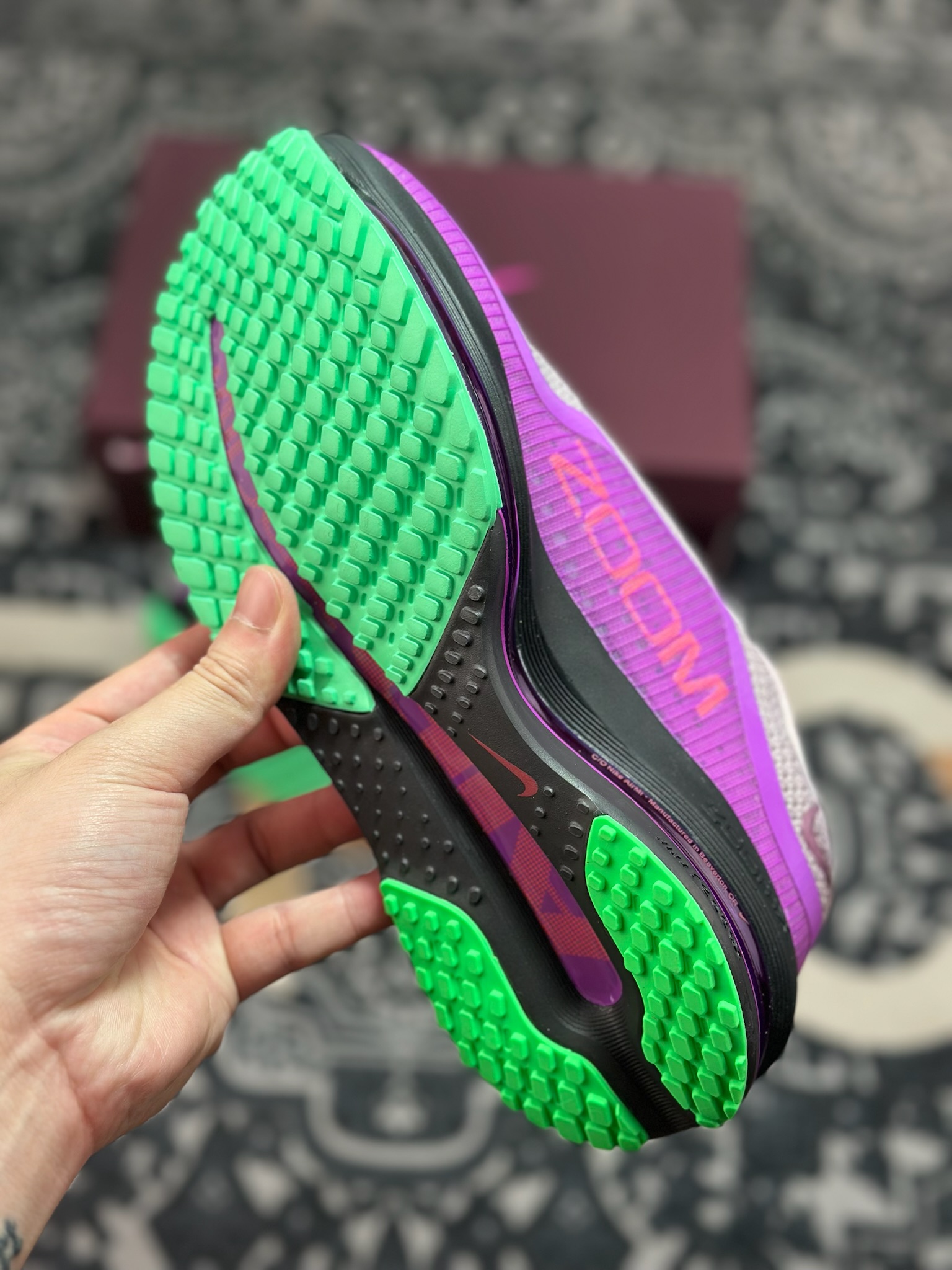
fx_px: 1760
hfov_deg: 30.3
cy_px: 635
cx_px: 476
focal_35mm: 48
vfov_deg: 39.7
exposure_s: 1/529
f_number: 1.78
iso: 80
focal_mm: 6.86
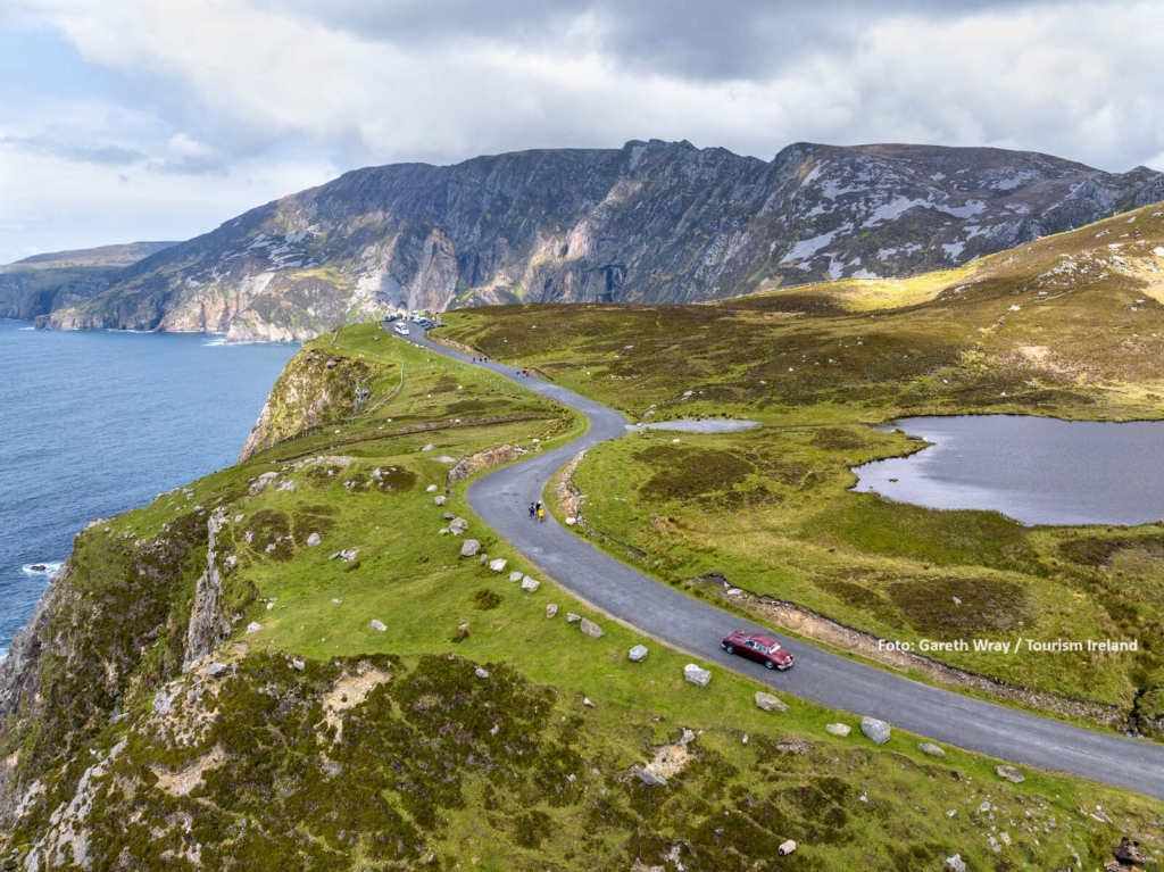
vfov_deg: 56.8
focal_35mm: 24
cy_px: 436
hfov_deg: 71.6
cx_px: 582
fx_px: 807
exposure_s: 1/640
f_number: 4
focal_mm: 12.29
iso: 100
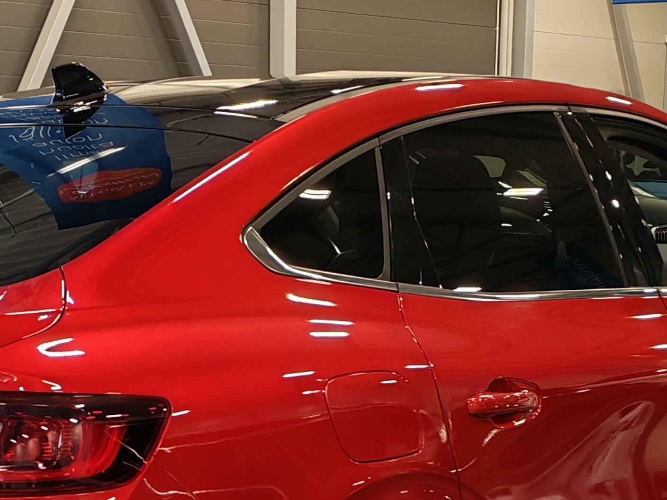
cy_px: 546
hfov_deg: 20.3
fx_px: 1850
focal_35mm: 96
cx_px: 186
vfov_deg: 15.0
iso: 100
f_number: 1.9
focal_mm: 6.12
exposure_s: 1/100
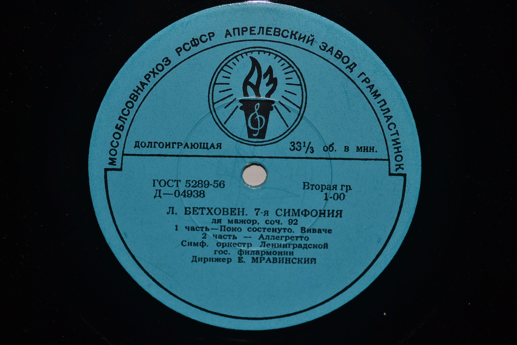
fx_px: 754
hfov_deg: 37.9
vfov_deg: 25.7
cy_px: 172
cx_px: 258
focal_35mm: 52
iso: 100
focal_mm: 35
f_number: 5
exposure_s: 1/200
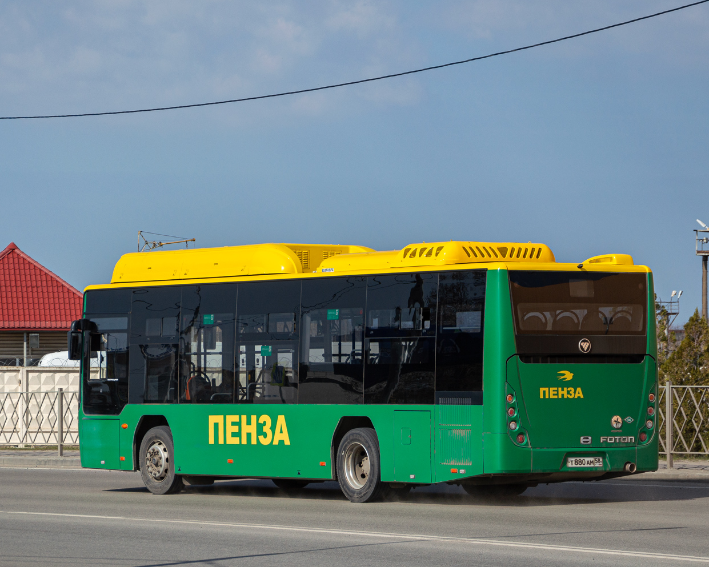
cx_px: 378
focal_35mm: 119
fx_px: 2497
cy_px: 284
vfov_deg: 13.0
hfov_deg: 16.2
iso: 100
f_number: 5.6
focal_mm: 70
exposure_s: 1/1000
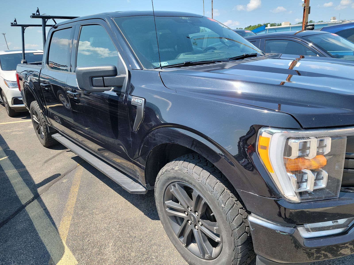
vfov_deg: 56.8
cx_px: 177
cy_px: 132
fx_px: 245
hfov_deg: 71.6
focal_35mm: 24
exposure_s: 1/366
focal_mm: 6.7
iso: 50
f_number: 1.8
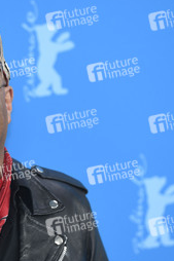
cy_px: 147
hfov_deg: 3.9
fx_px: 2577
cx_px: -17
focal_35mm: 355
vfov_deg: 5.8
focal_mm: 200
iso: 800
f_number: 3.5
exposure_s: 1/320
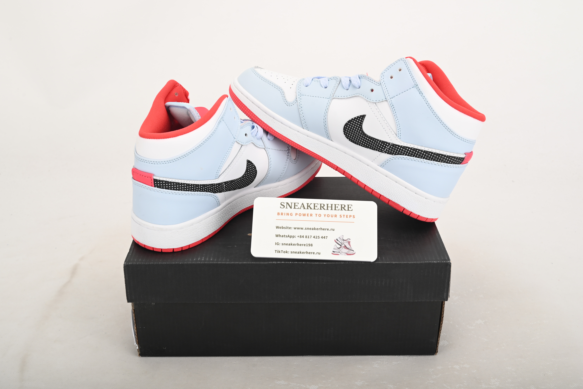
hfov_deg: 47.4
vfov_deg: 32.7
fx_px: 664
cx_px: 292
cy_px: 194
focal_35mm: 41
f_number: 11
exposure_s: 1/200
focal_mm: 41
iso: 100
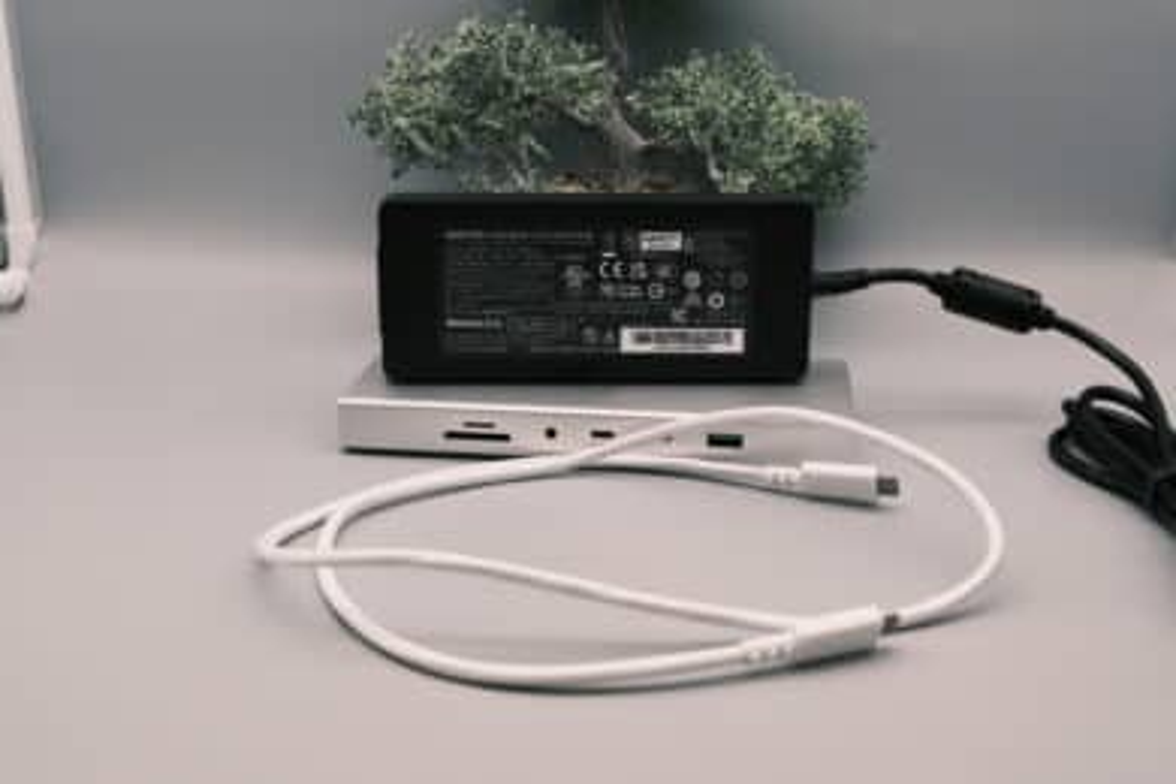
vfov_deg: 31.2
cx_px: 588
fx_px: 1405
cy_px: 392
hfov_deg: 45.4
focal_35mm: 43
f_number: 8
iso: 500
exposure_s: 1/105
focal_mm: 28.7
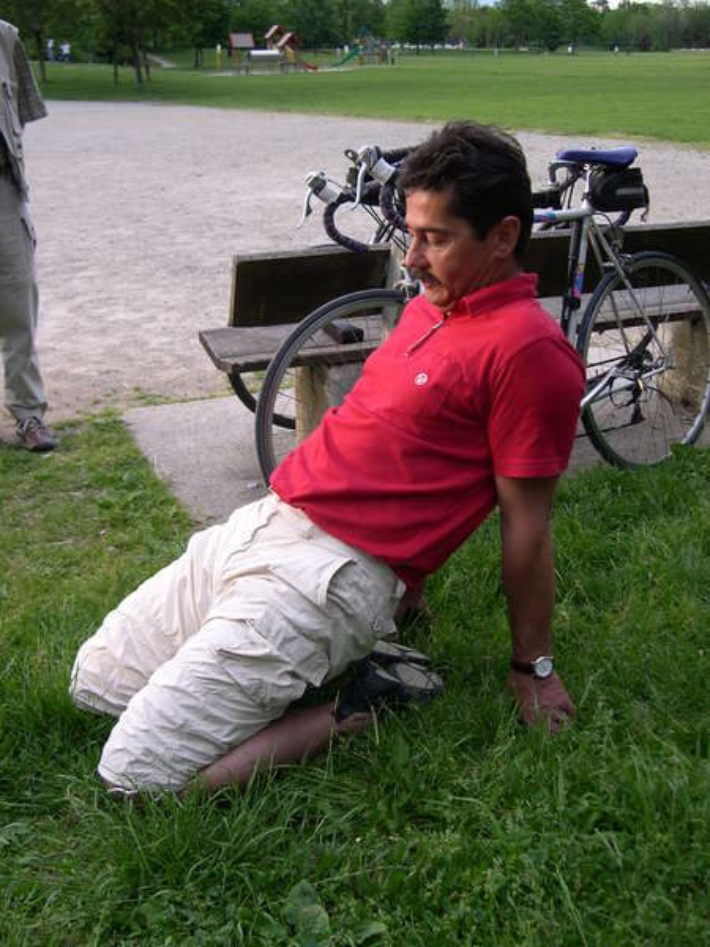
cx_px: 355
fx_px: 1039
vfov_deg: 49.0
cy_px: 474
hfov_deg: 37.7
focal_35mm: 38
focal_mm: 8
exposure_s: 1/74.9
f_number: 2.8
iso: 100
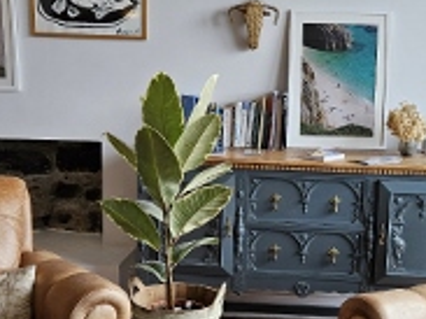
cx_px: 279
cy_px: 194
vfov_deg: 24.7
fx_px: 726
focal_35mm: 59
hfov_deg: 32.5
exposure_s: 1/190
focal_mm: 5.4
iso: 125
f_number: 1.8
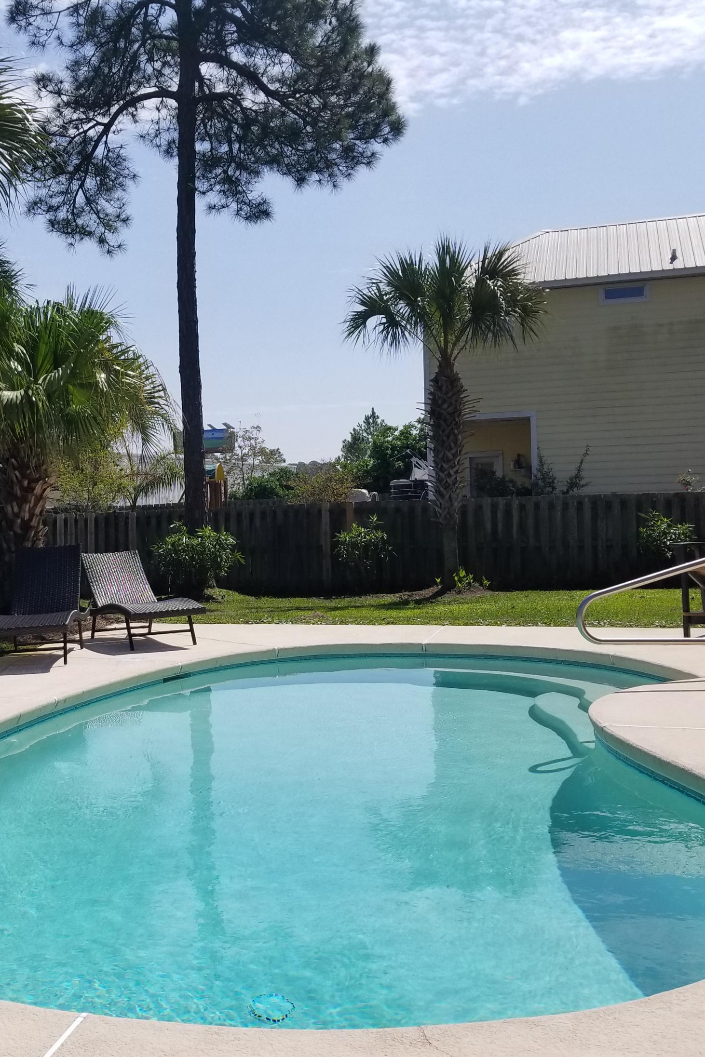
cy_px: 541
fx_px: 1087
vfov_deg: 51.9
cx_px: 198
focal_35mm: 37
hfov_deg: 35.3
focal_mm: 4.25
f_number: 1.7
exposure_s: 1/4240
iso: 50
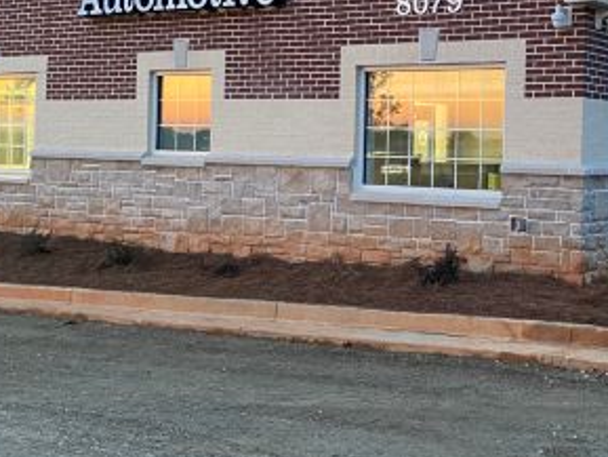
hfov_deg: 31.5
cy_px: 139
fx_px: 1054
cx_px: 470
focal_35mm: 60
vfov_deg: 24.3
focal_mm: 4.25
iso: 400
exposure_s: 1/40
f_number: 1.8
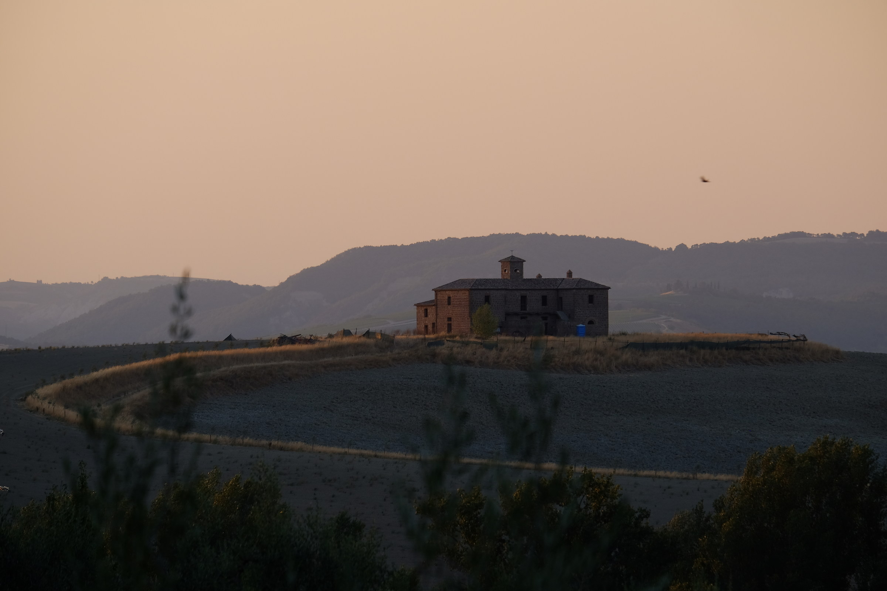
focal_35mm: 300
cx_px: 444
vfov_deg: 4.6
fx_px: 7391
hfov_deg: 6.9
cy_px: 296
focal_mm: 200
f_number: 8
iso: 250
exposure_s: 1/160
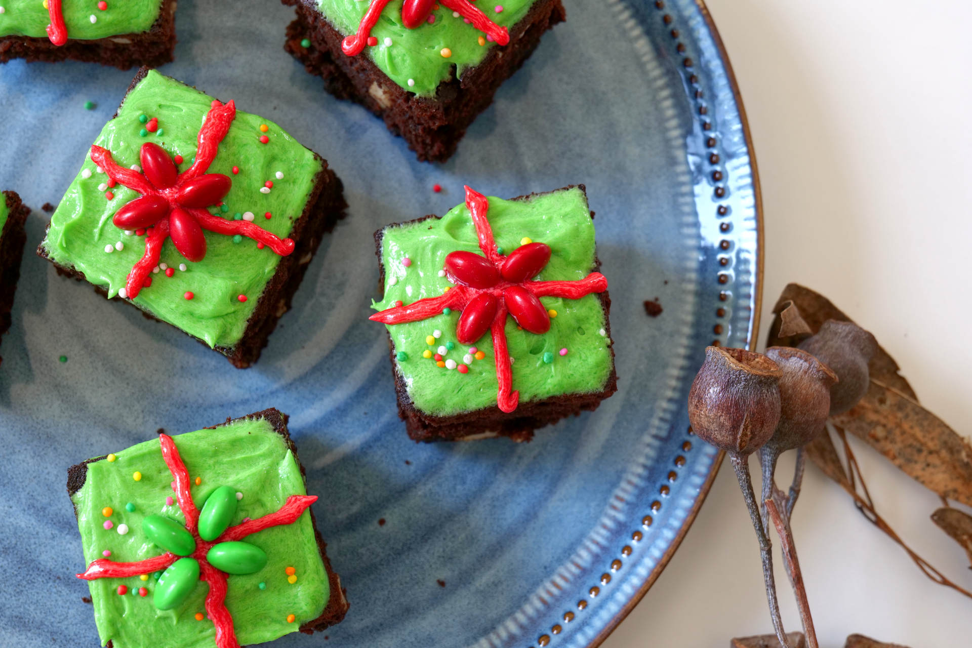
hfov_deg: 33.4
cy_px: 324
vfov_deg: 22.6
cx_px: 486
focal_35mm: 60
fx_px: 1620
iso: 1250
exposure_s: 1/60
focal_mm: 60
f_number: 8
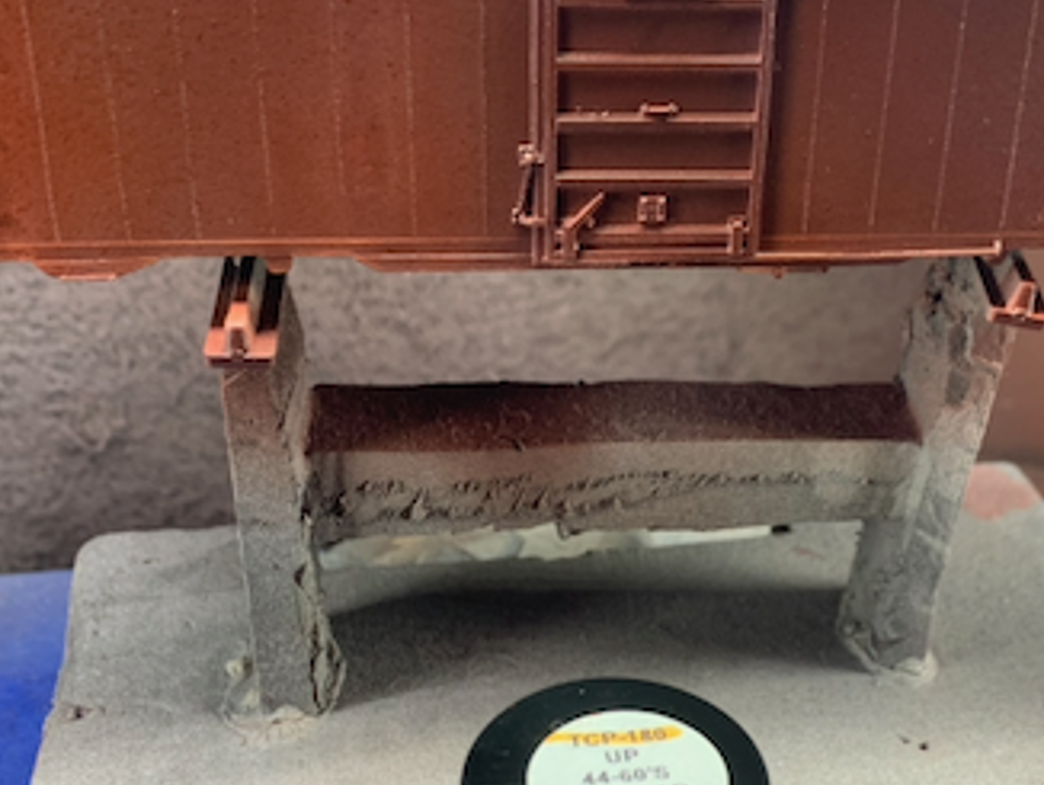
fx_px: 1539
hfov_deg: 37.3
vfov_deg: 28.3
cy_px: 554
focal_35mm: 51
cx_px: 647
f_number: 1.8
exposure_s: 1/64
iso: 80
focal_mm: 4.25
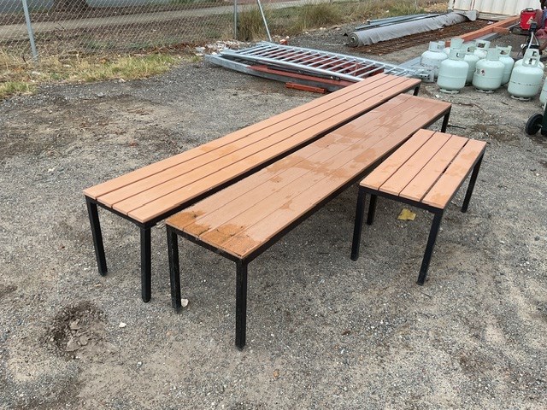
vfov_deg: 48.2
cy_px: 205
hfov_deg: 61.7
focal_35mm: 29
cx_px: 274
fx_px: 458
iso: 16
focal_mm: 3
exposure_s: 1/287
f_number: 1.8
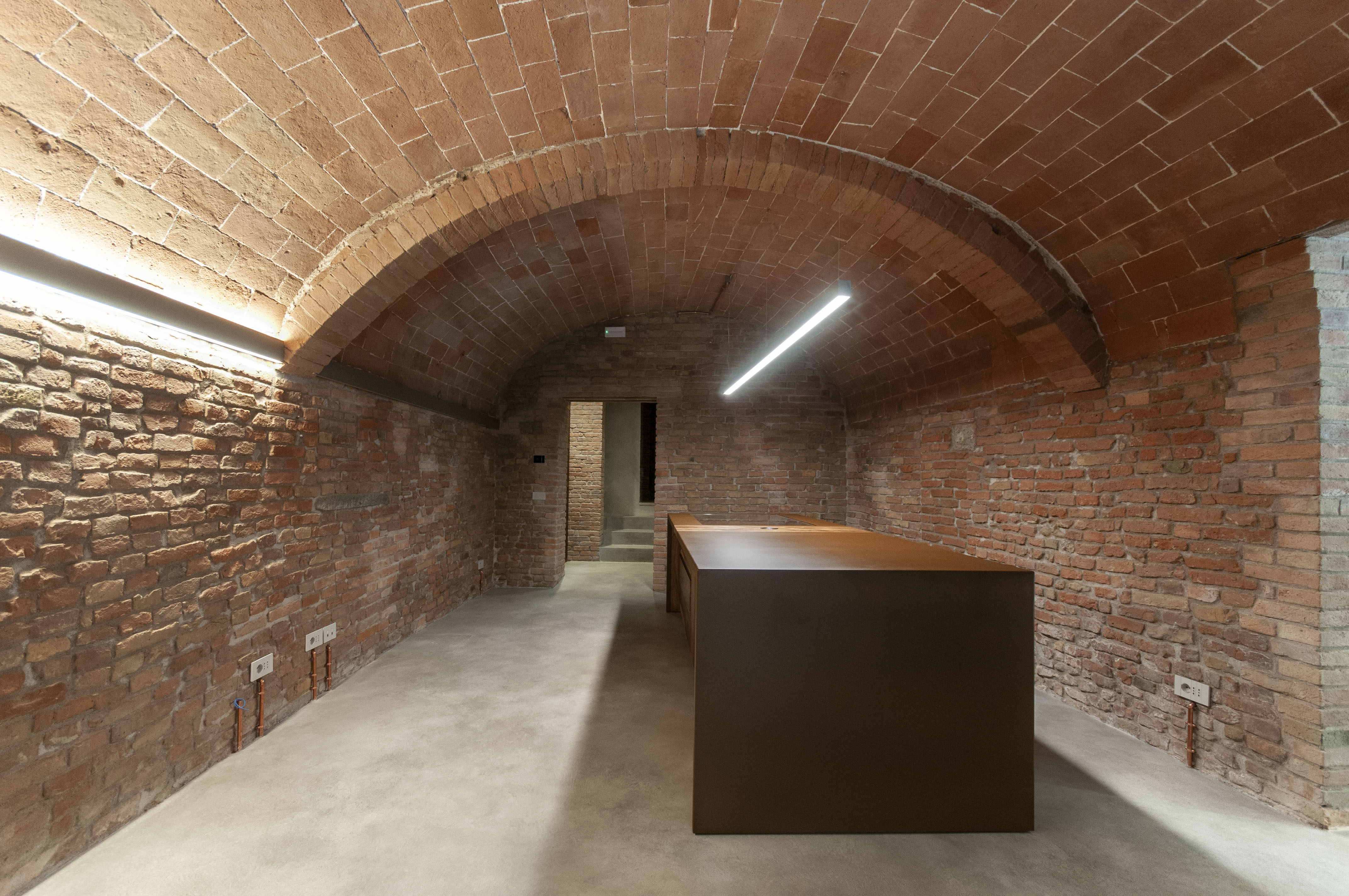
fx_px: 561
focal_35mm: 15
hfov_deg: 100.5
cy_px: 448
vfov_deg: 77.2
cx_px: 674
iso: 500
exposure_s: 1/10
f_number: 5.6
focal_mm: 10
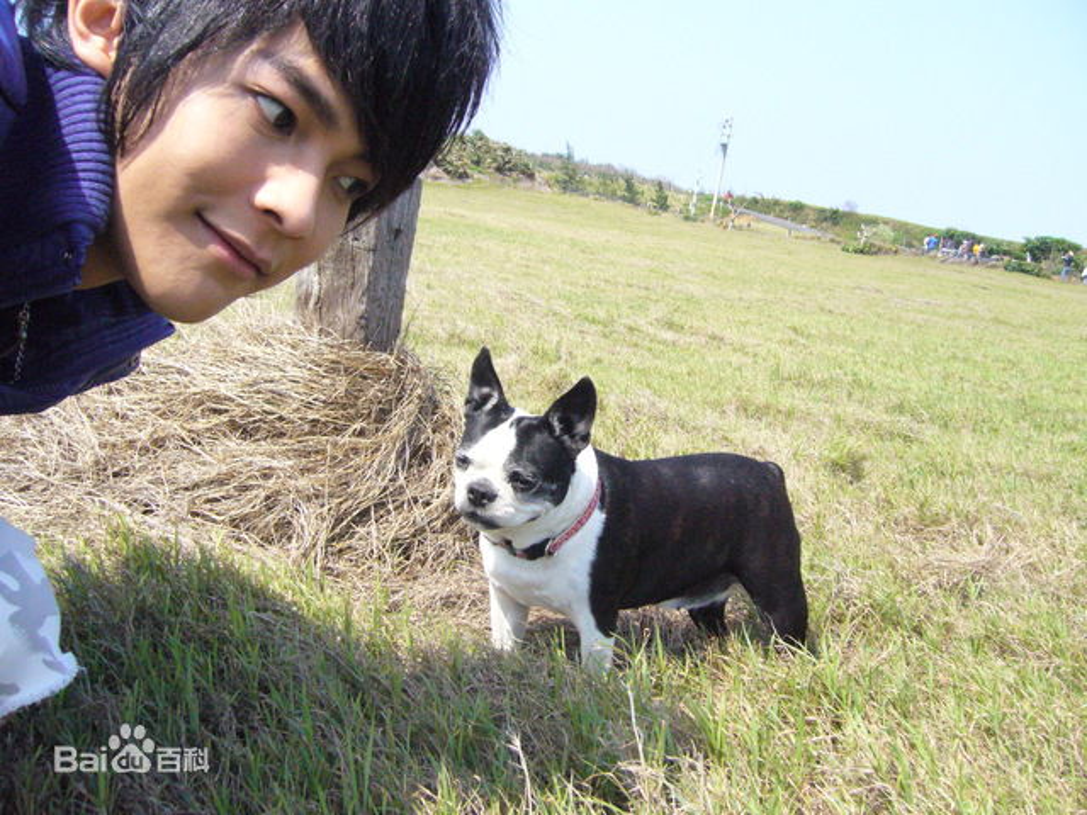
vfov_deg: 40.7
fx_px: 1099
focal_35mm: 35
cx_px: 544
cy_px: 408
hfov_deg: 52.6
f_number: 5.6
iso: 400
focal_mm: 5.8
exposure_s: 1/1000
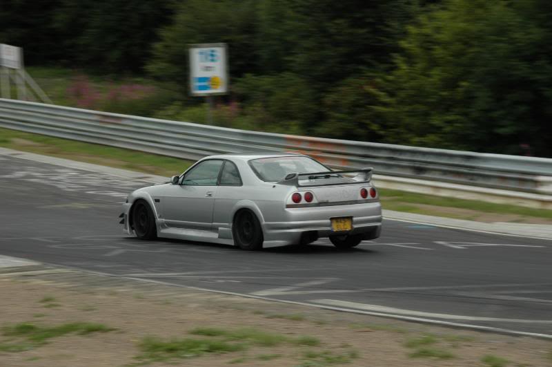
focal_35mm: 135
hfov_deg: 15.2
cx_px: 276
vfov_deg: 10.1
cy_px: 184
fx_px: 2067
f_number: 11
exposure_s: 1/160
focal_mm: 90
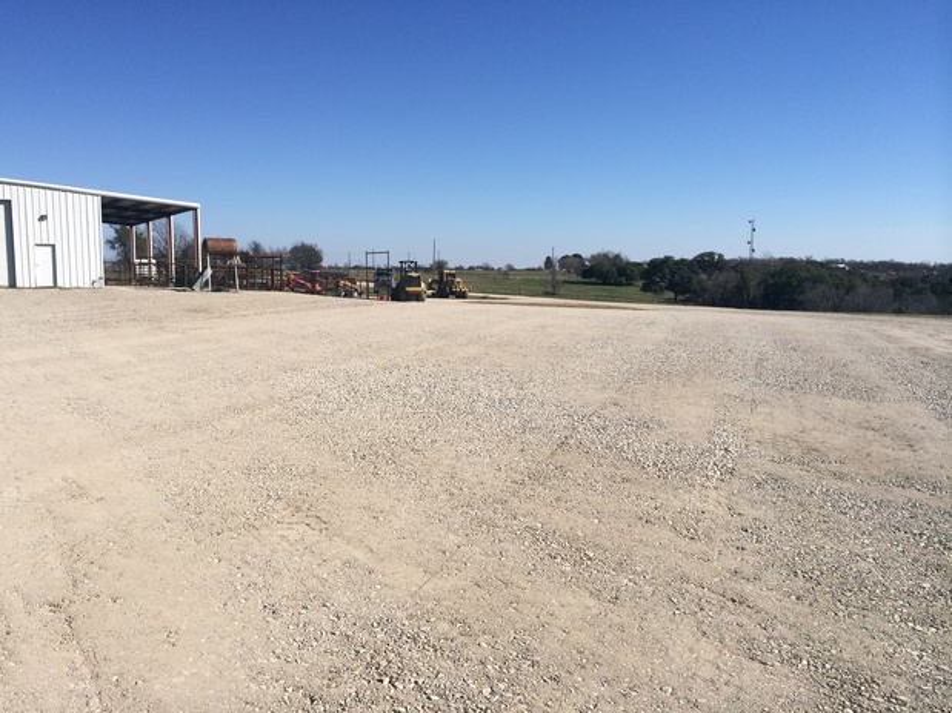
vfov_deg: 46.8
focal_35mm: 30
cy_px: 356
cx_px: 476
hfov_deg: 60.0
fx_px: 825
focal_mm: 4.12
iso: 40
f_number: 2.2
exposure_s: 1/3425
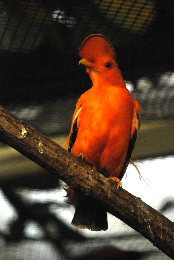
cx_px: 87
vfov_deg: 6.2
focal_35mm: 330
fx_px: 2386
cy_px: 130
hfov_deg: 4.2
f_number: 5
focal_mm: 220
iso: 1600
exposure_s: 1/160
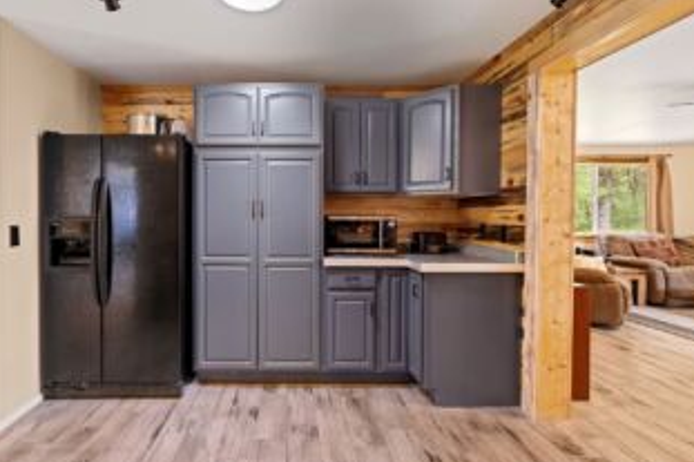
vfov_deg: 67.3
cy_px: 222
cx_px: 281
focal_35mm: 18
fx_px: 347
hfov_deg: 89.0
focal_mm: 14
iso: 400
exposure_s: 1/5
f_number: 5
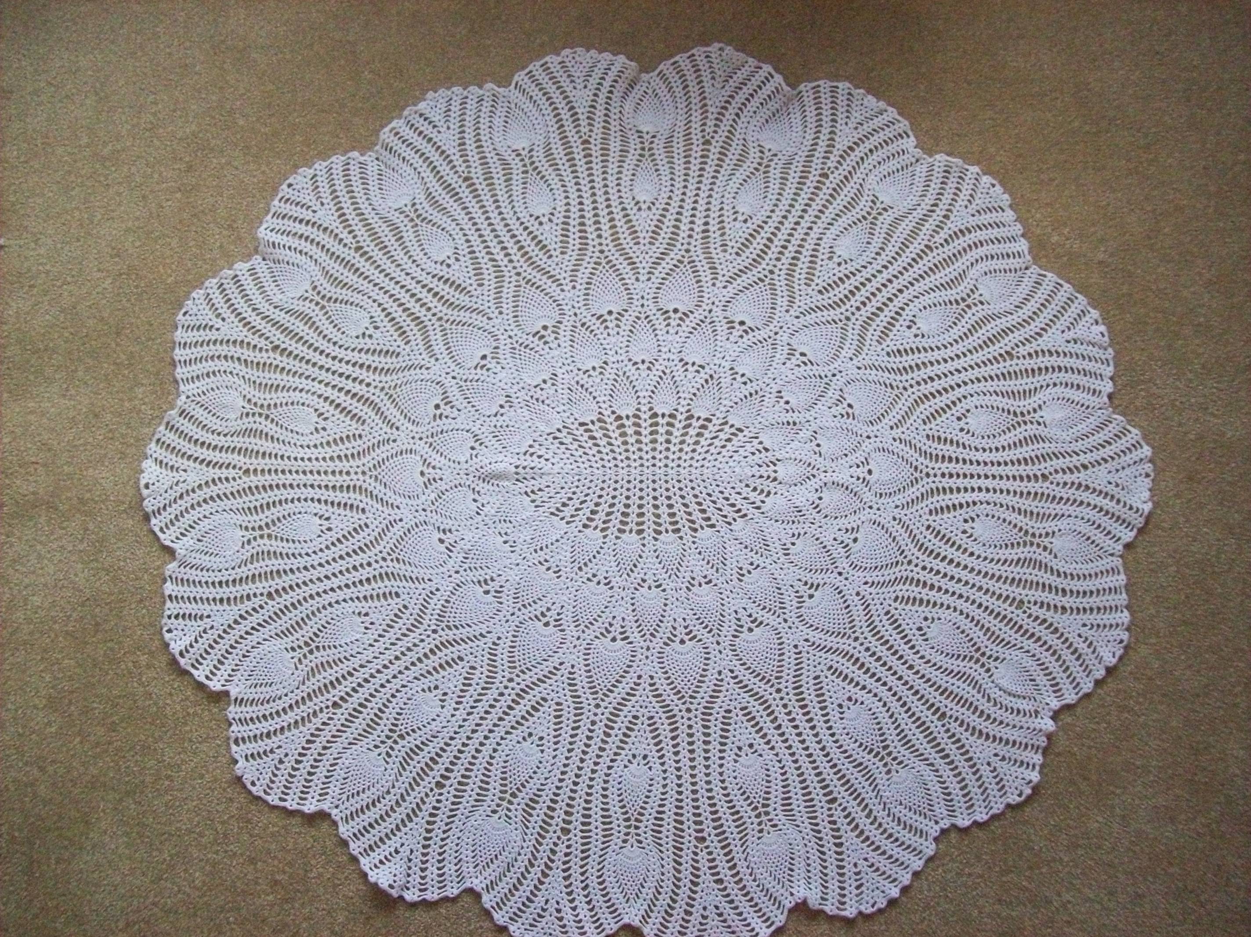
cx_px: 626
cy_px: 468
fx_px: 1301
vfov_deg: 39.6
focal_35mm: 36
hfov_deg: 51.4
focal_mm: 6
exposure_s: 1/128
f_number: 2.7
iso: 435
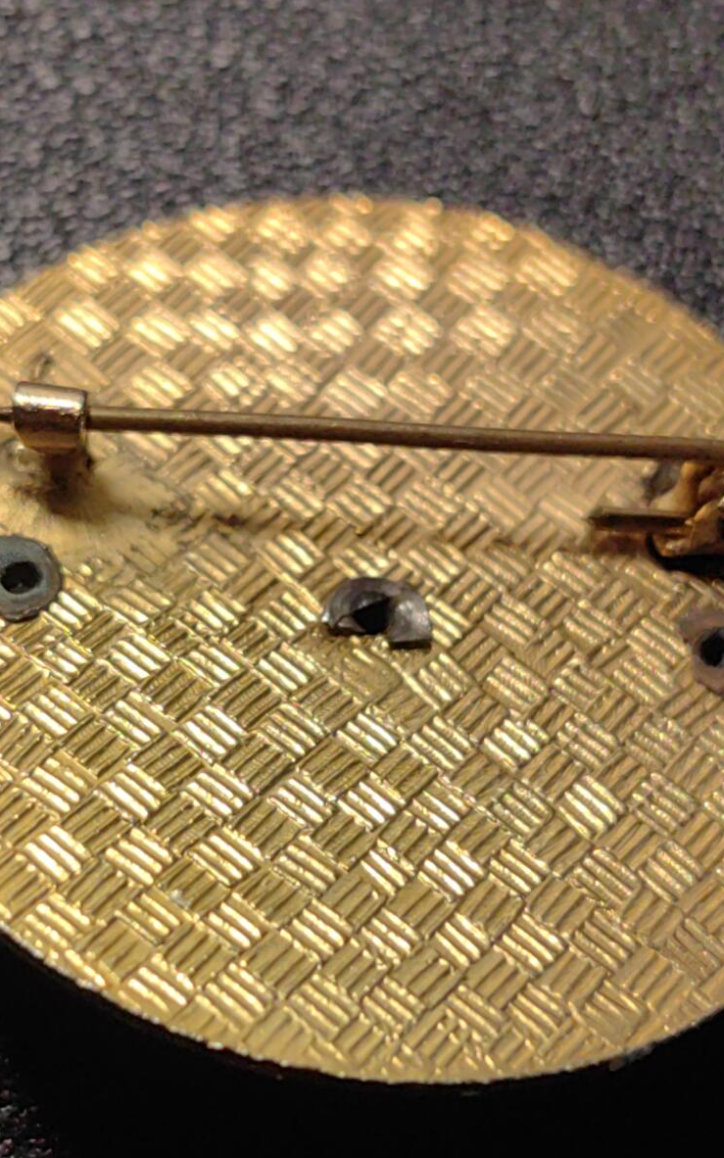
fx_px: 2904
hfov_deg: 14.2
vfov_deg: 22.5
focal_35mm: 92
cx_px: 346
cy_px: 620
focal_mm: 5.75
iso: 50
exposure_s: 1/410
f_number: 1.4
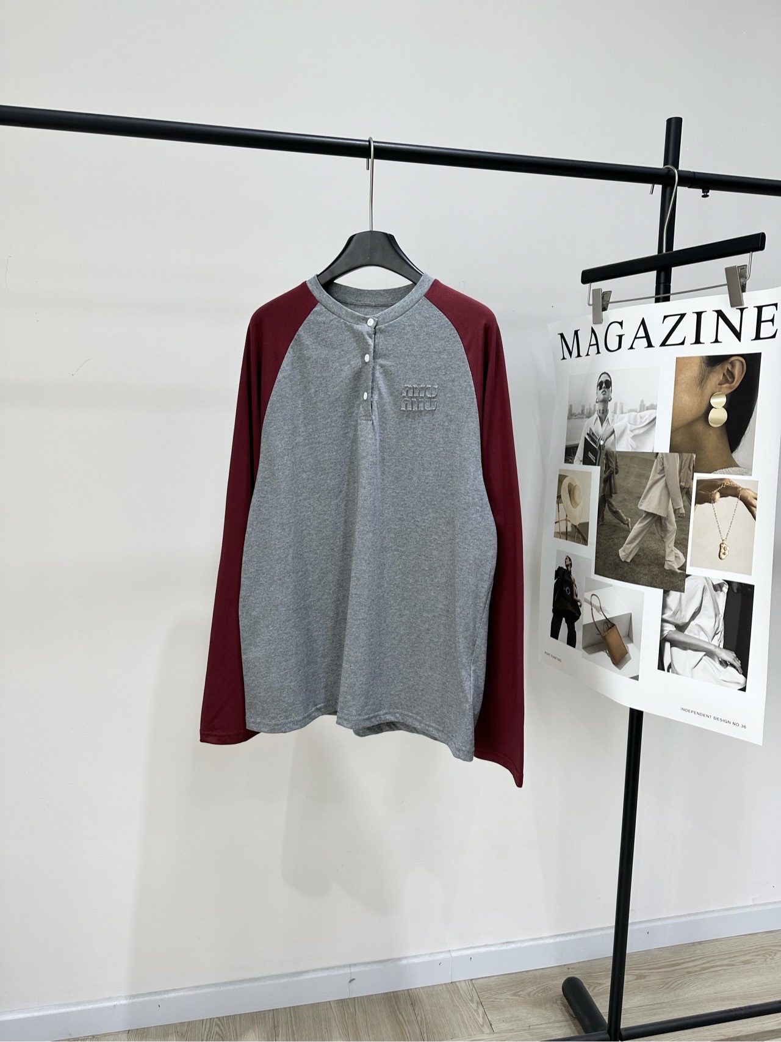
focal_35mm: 24
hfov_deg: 56.8
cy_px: 521
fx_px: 722
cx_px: 390
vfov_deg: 71.6
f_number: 1.78
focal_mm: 6.86
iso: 64
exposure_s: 1/190
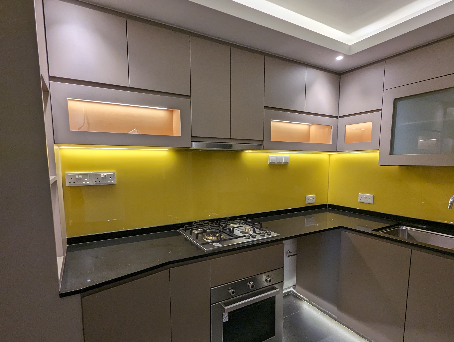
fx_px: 223
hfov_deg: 90.9
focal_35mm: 17
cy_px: 188
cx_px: 224
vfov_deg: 74.7
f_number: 2.2
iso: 75
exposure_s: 1/54.9
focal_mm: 1.95
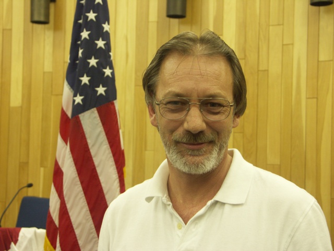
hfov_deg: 28.6
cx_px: 167
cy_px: 126
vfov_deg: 21.6
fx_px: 656
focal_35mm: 68
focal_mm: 17.5
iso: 200
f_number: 3.2
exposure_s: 1/25
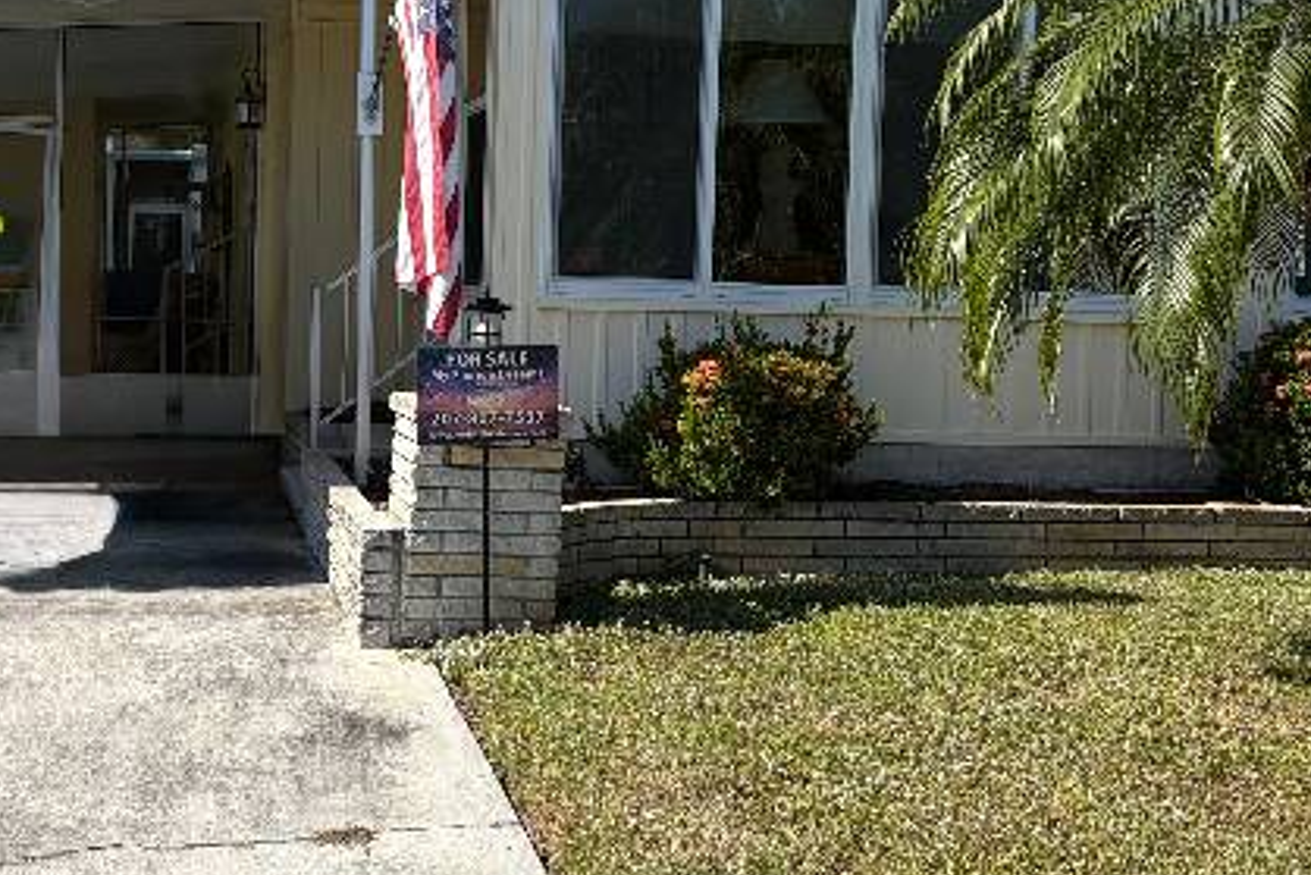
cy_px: 268
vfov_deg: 24.5
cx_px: 565
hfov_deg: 36.2
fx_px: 2003
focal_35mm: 55
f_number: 1.6
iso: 50
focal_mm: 5.96
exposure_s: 1/2865
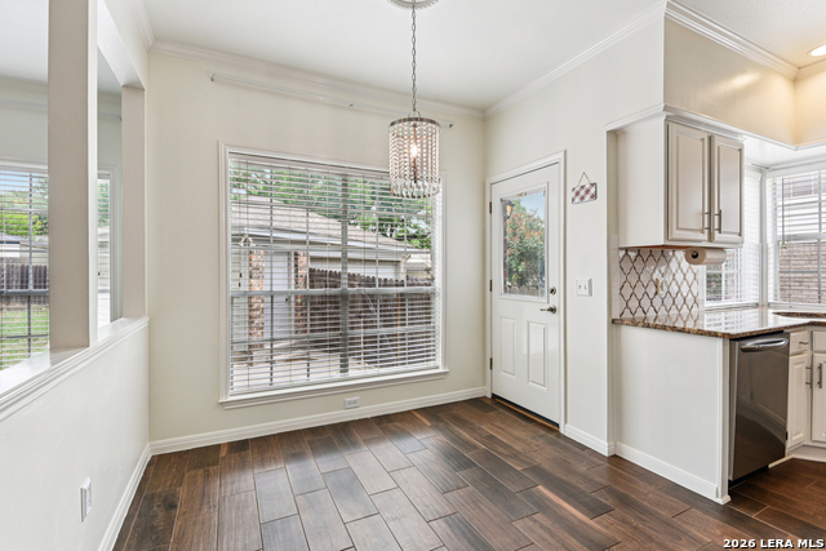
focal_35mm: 16
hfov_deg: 96.7
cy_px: 276
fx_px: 367
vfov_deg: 73.8
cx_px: 413
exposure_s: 1/30
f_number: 8
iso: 400
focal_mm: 16
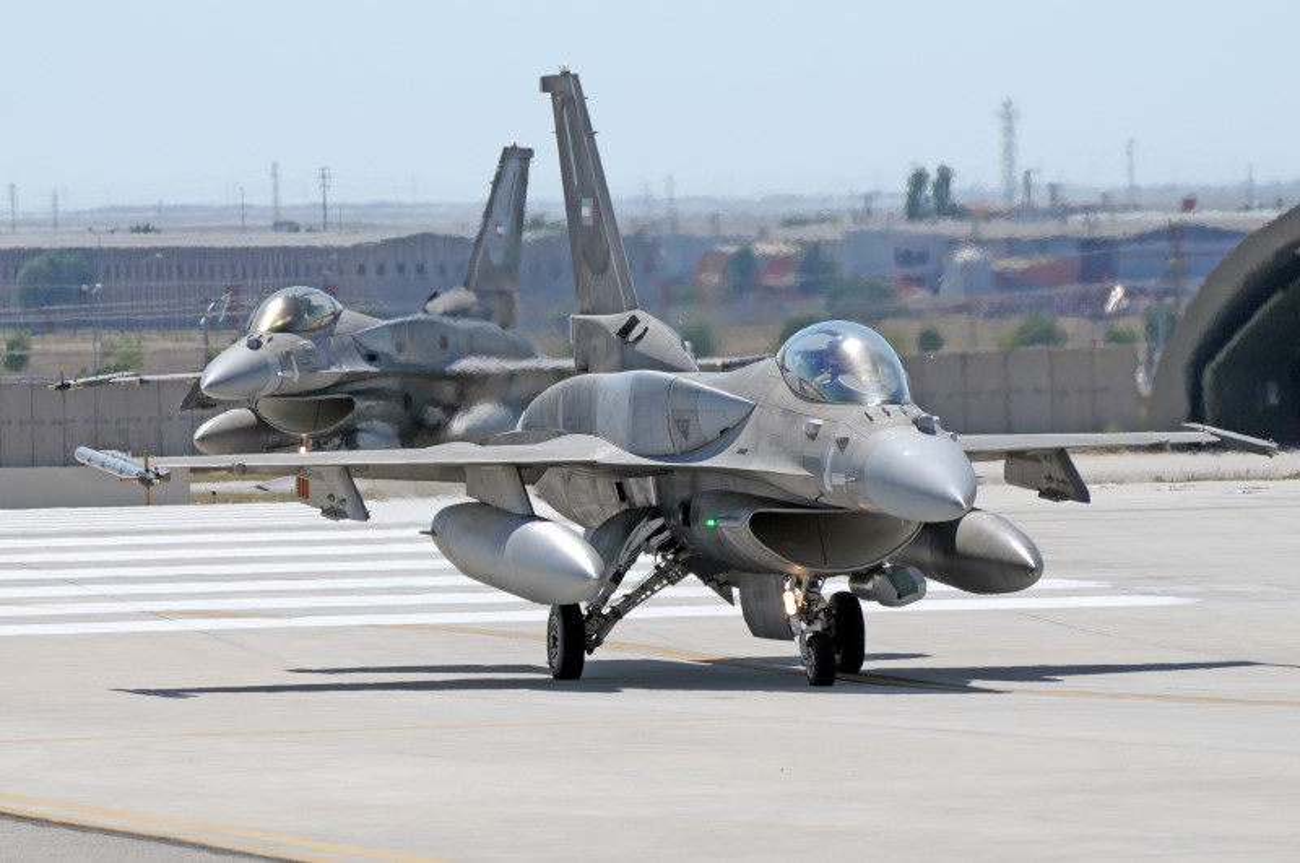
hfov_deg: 6.3
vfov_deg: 4.2
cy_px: 432
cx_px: 650
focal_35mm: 330
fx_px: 11900
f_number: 11
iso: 200
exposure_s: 1/500
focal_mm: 220
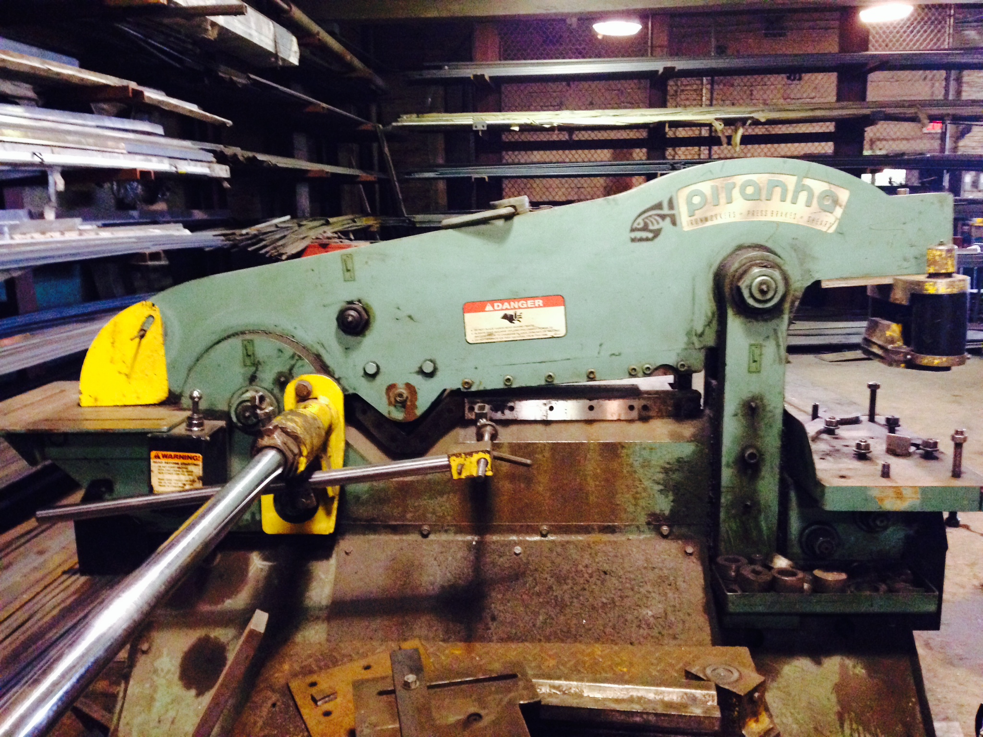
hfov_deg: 55.4
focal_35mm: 33
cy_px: 368
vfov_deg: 42.9
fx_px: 937
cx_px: 492
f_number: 2.4
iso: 500
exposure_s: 1/15
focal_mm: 4.12
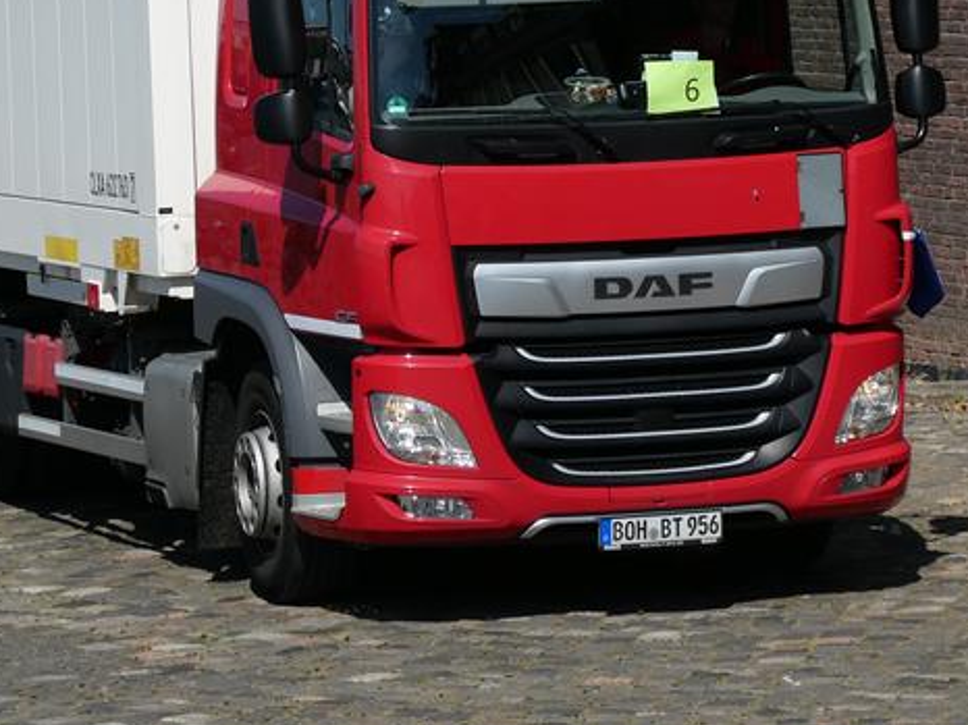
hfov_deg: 9.3
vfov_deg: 7.0
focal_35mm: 213
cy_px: 112
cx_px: 384
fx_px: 5953
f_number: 5.2
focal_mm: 22.3
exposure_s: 1/640
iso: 80
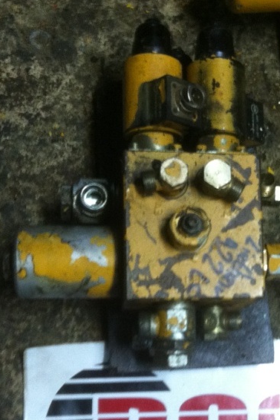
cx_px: 251
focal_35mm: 68
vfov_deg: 29.5
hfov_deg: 19.7
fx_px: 793
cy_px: 274
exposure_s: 1/15
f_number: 2.8
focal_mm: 3.85
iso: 250
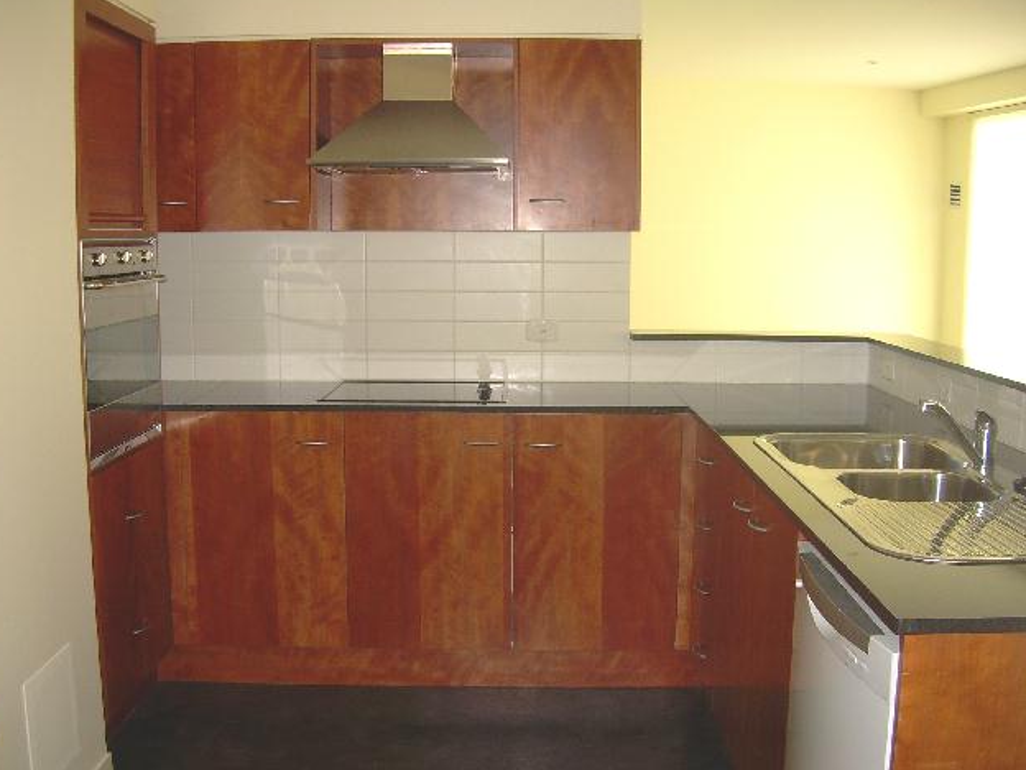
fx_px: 1156
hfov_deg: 47.9
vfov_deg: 36.8
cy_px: 378
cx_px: 503
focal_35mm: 39
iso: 50
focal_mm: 6.3
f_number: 2.8
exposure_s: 1/60
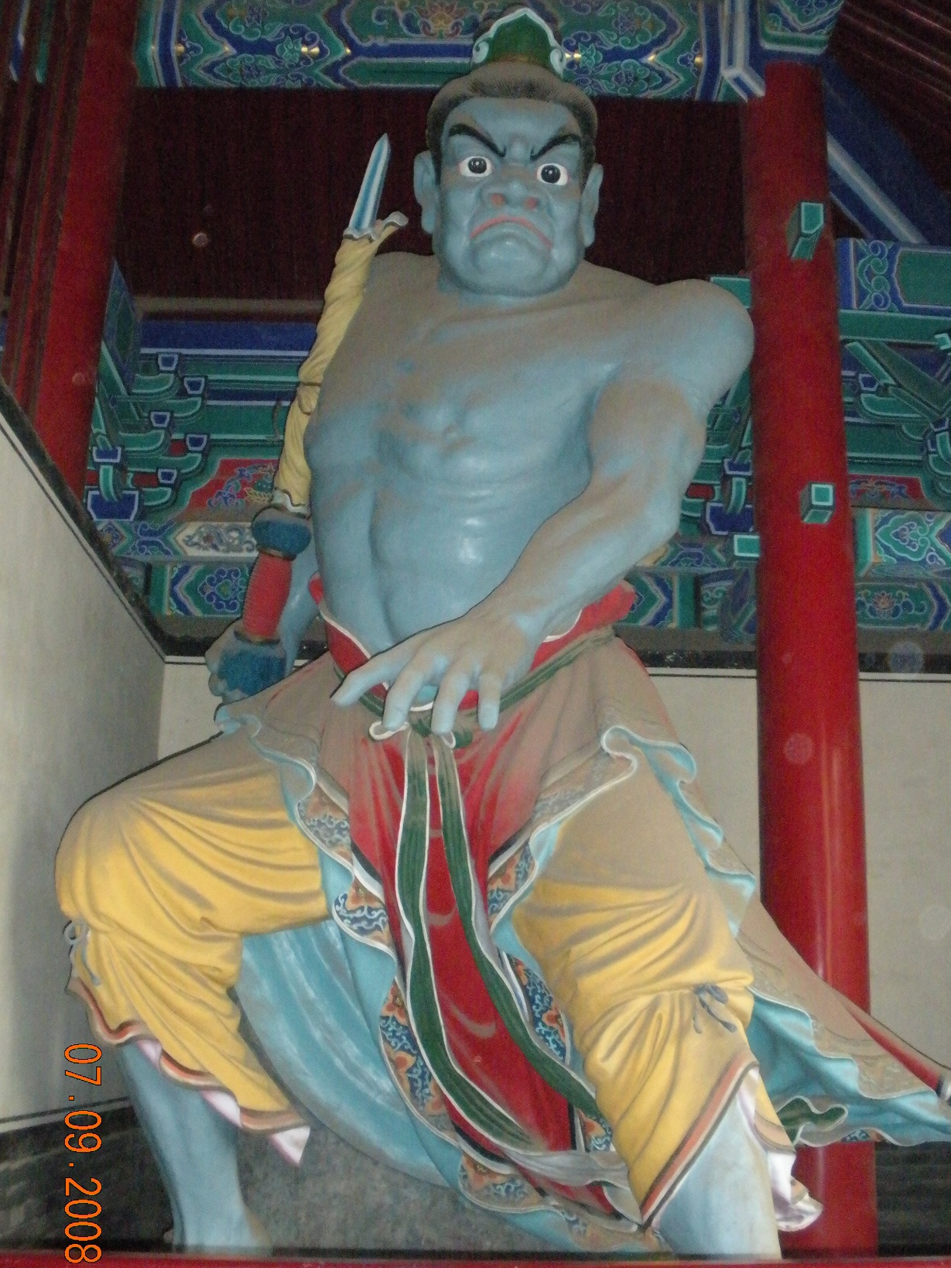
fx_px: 1501
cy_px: 630
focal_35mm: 41
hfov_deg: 35.1
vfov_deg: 45.8
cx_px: 511
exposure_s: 1/60
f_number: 3.5
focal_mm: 6.3
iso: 800
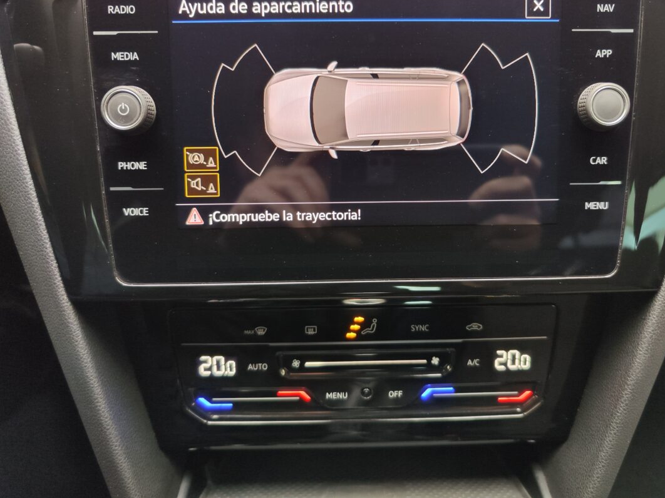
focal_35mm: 26
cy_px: 217
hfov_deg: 67.2
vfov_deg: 52.9
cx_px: 366
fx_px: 499
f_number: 1.69
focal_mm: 7.01
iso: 349
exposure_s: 1/59.7
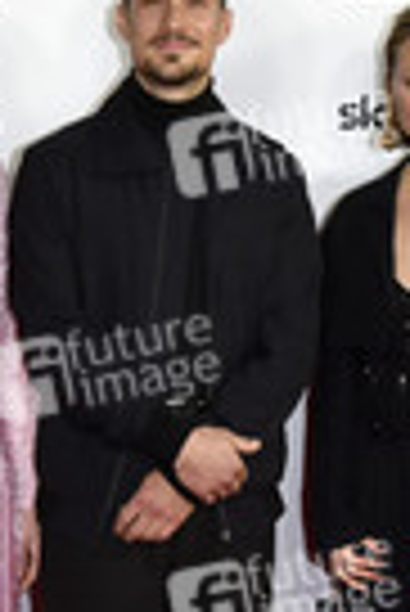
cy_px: 482
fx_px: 1976
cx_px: 164
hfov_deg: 11.8
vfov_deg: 17.5
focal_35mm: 116
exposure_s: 1/250
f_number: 9
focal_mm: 35
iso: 2000
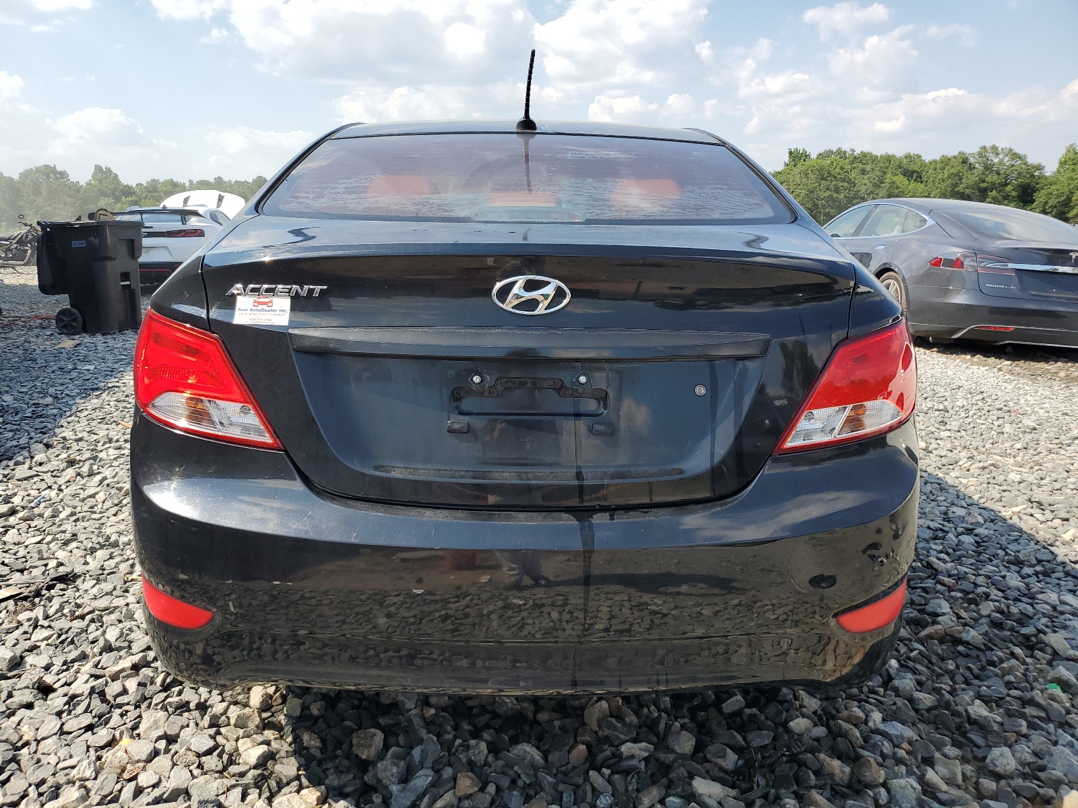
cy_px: 404
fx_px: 810
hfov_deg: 67.3
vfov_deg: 53.1
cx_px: 539
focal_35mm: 26
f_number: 1.5
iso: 50
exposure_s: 1/2000
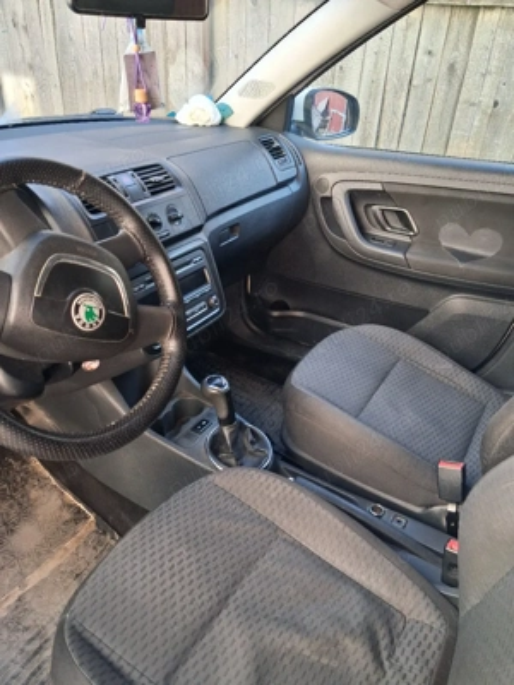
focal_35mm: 27
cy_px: 342
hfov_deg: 51.4
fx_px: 535
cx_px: 257
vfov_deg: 65.3
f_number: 1.8
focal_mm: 4
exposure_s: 1/100
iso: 160
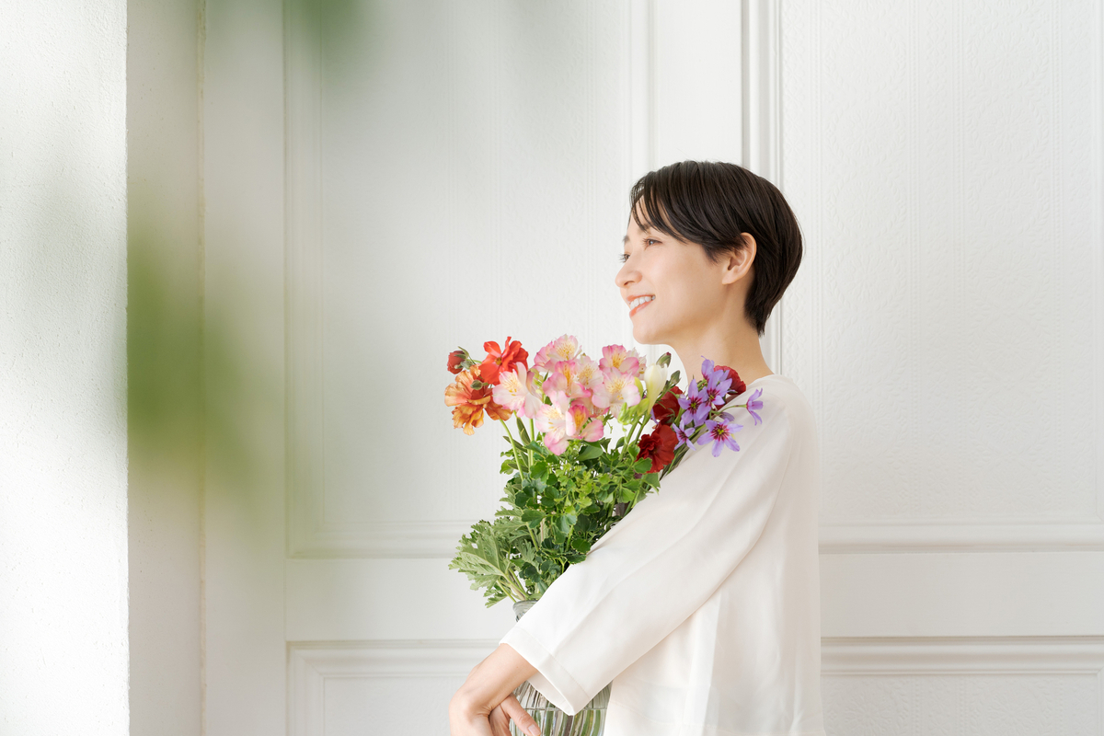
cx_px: 552
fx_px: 4140
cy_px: 368
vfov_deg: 10.2
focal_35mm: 135
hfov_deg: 15.2
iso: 400
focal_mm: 135
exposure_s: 1/250
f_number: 3.2
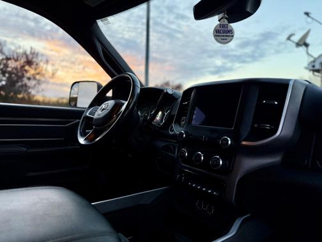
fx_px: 223
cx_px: 161
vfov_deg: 56.8
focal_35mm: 24
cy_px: 121
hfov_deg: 71.6
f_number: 1.78
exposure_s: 1/121
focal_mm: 6.76
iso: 160
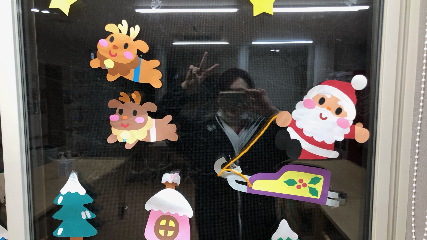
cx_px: 212
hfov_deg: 62.6
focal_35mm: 31
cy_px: 138
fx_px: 351
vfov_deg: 37.7
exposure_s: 1/20
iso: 40
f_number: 1.8
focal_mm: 3.99
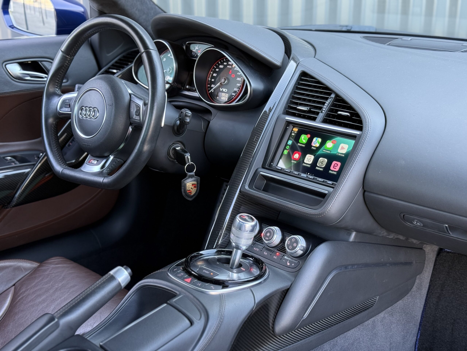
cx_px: 234
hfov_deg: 39.7
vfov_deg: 30.3
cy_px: 176
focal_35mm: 48
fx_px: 648
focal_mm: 6.76
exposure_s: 1/60
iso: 100
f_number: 1.78
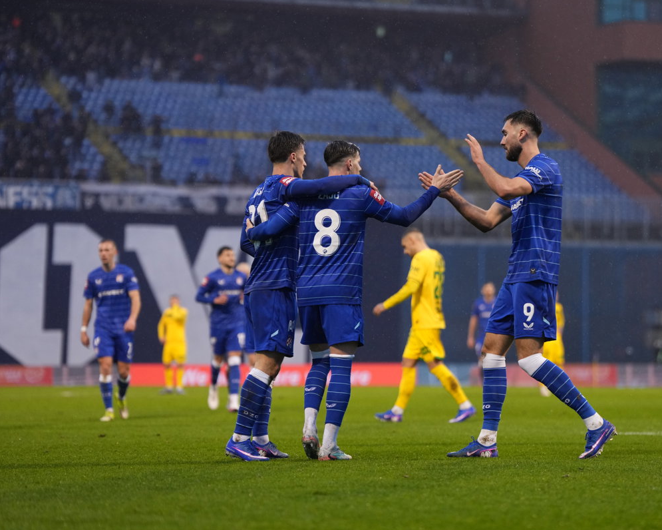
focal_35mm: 164
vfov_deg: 9.4
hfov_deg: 11.8
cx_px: 365
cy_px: 265
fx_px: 3213
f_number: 2.8
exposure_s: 1/1250
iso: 2000
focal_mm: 145
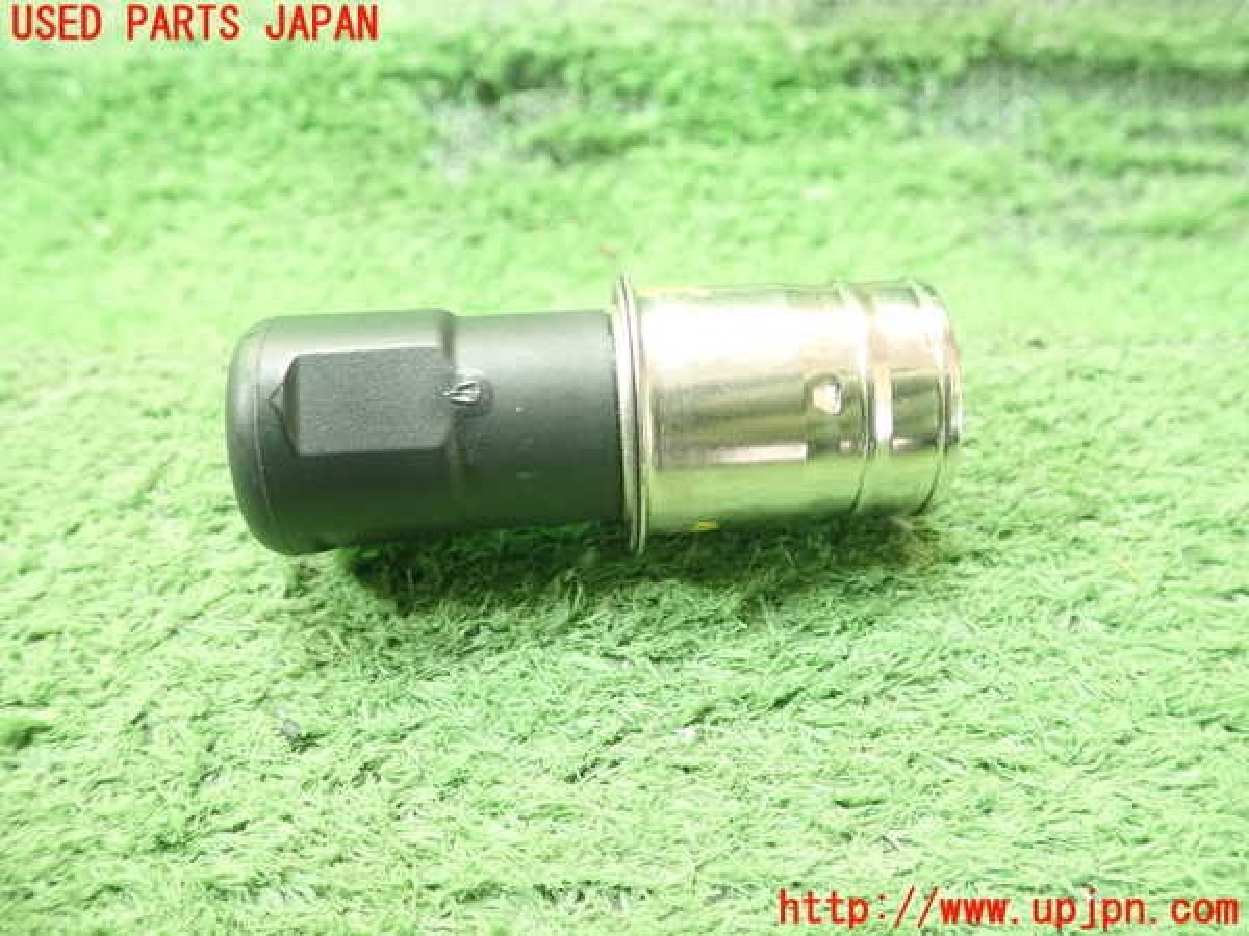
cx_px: 624
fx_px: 1082
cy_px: 468
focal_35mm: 30
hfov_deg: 60.0
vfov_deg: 46.8
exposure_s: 1/100
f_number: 2.3
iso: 800
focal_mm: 5.5
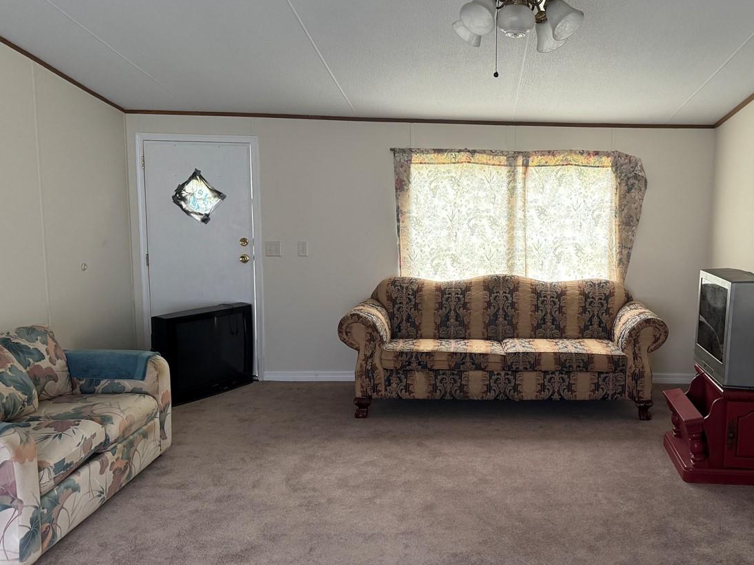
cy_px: 286
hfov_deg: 51.6
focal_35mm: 35
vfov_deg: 40.7
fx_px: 762
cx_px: 507
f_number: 1.78
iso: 320
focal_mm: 6.76
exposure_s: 1/60
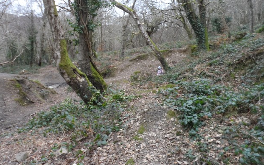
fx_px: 237
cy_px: 63
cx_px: 122
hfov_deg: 58.1
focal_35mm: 33
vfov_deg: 38.1
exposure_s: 1/30
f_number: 3.3
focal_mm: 4.9
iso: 100
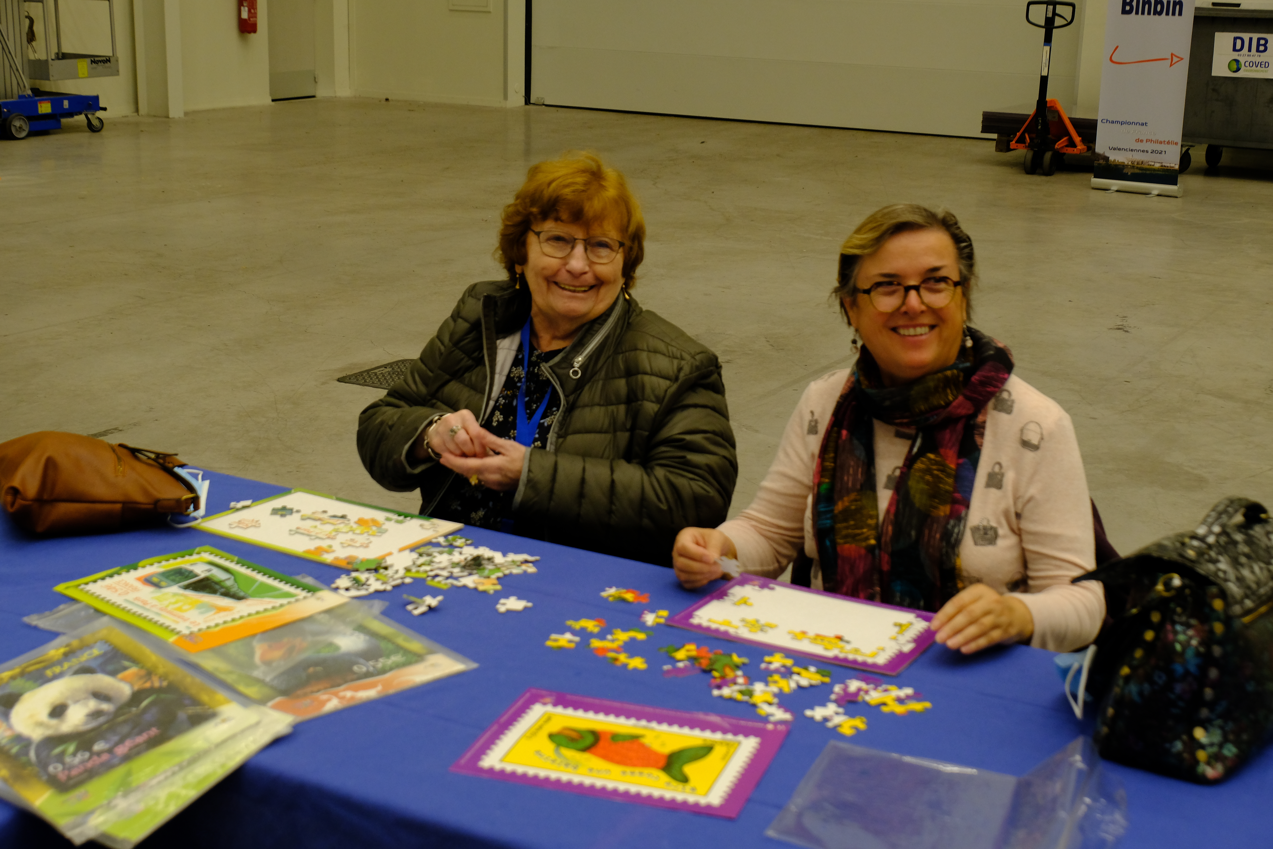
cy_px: 424
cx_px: 636
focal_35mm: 49
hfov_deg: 40.3
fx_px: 1733
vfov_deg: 27.5
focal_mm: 32.6
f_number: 6.4
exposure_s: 1/38
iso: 1250
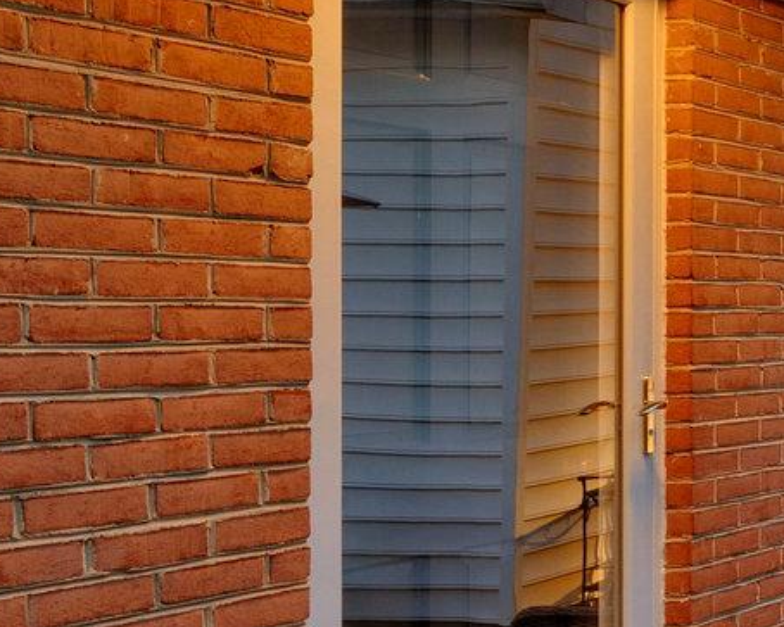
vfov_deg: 21.3
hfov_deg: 17.4
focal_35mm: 72
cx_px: 1632
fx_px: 1670
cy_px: 286
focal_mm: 17
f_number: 9
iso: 1250
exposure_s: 1/2.5
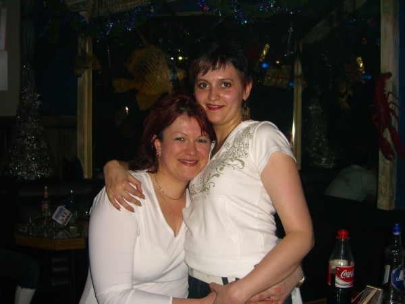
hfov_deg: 49.0
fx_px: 445
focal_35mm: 38
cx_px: 202
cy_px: 152
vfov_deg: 37.7
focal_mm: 7.9
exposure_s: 1/60
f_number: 2.8
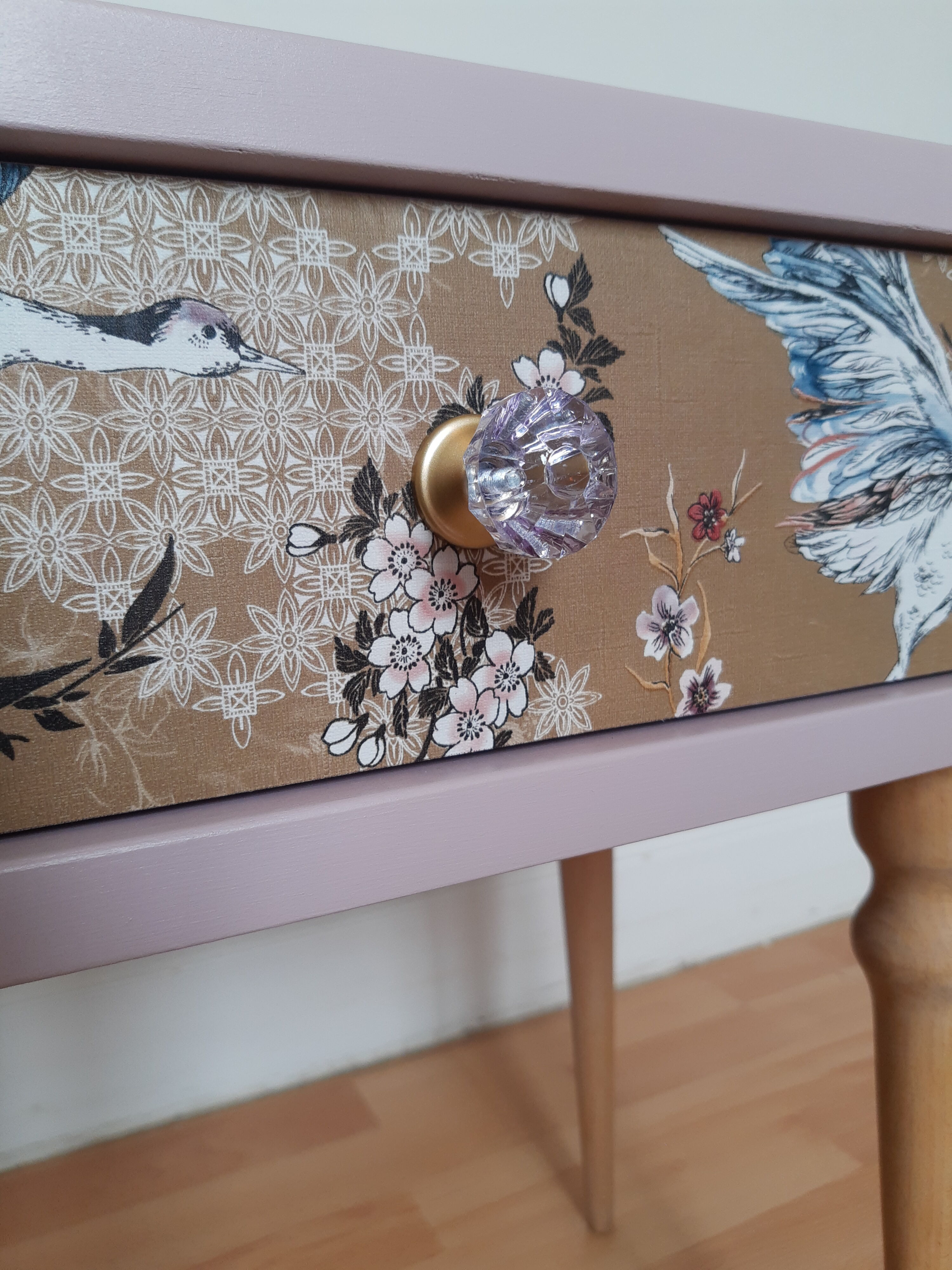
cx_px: 476
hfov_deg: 53.1
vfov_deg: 67.3
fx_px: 953
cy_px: 635
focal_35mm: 26
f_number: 1.7
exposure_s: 1/50
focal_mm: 4.75
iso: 61
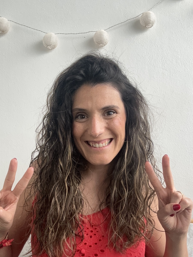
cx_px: 99
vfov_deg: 47.7
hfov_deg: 36.8
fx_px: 290
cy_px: 146
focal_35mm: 39
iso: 80
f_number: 1.9
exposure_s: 1/102
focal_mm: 2.69
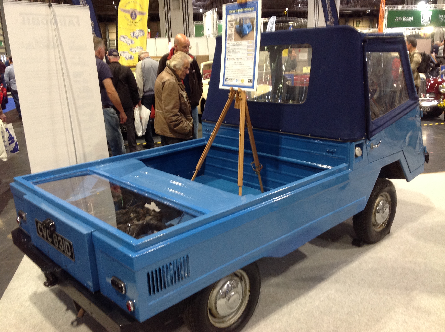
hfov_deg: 52.7
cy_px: 166
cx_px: 222
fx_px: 449
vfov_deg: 40.6
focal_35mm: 35
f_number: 2.4
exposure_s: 1/15
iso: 125
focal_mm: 4.28
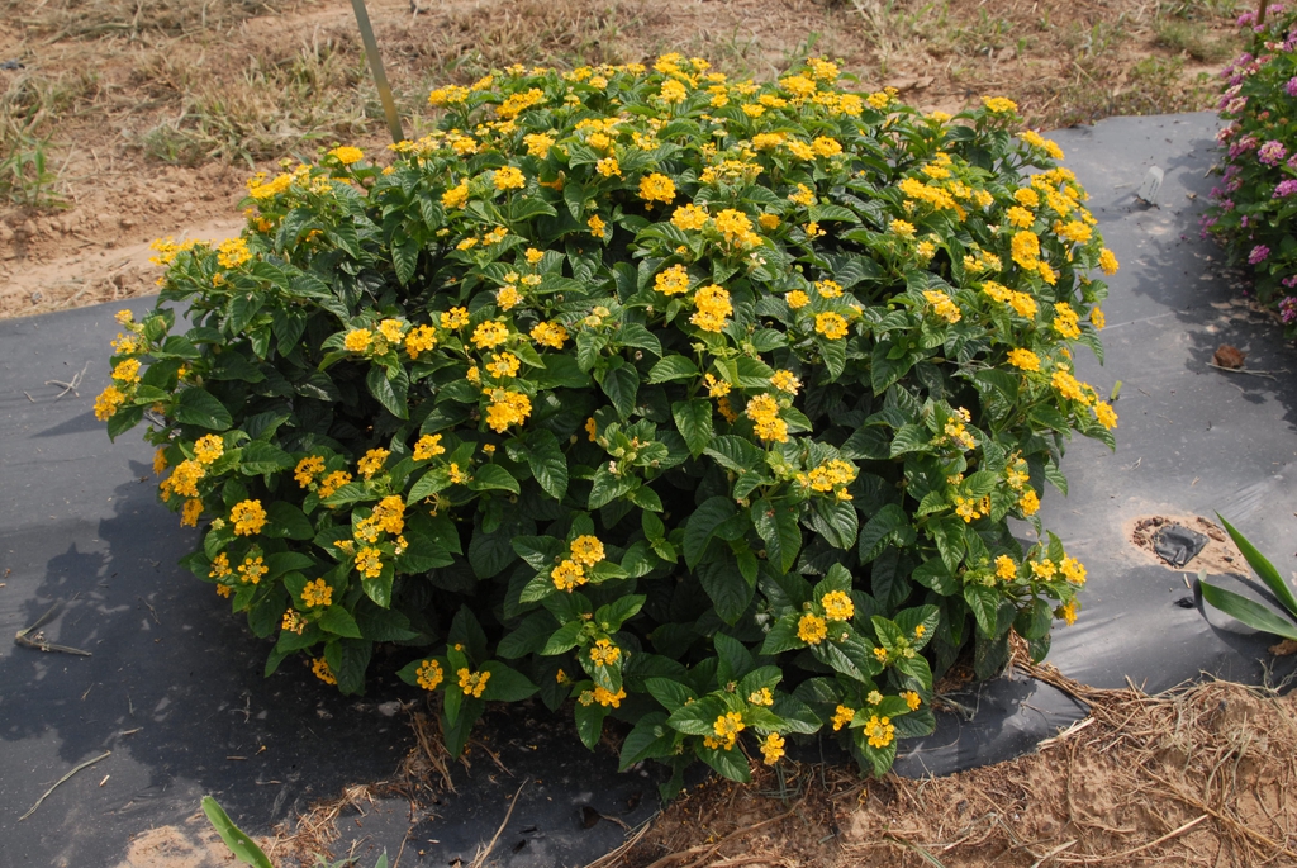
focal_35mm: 42
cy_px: 434
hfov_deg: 46.4
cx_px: 648
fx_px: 1515
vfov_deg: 32.0
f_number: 9
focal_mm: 28
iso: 400
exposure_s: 1/320
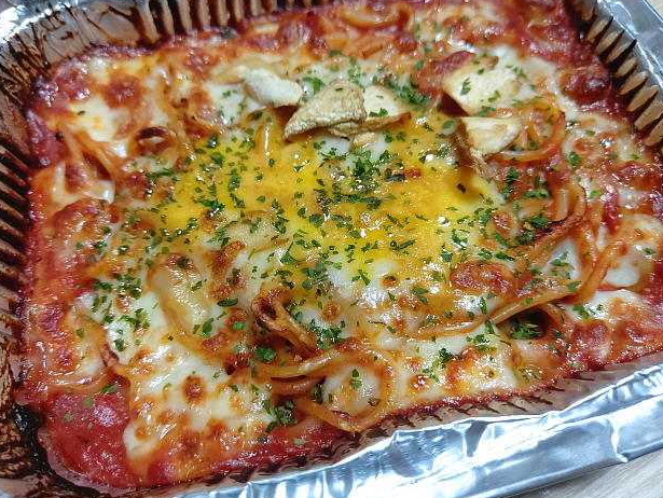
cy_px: 246
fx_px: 498
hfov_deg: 67.3
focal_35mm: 26
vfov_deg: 53.1
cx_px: 323
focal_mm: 4.58
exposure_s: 1/40
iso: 160
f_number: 2
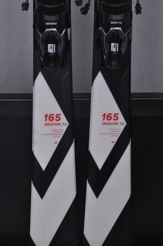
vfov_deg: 17.1
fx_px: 817
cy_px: 123
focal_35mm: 120
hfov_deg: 11.4
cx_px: 82
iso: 3200
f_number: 11
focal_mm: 80
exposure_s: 1/125
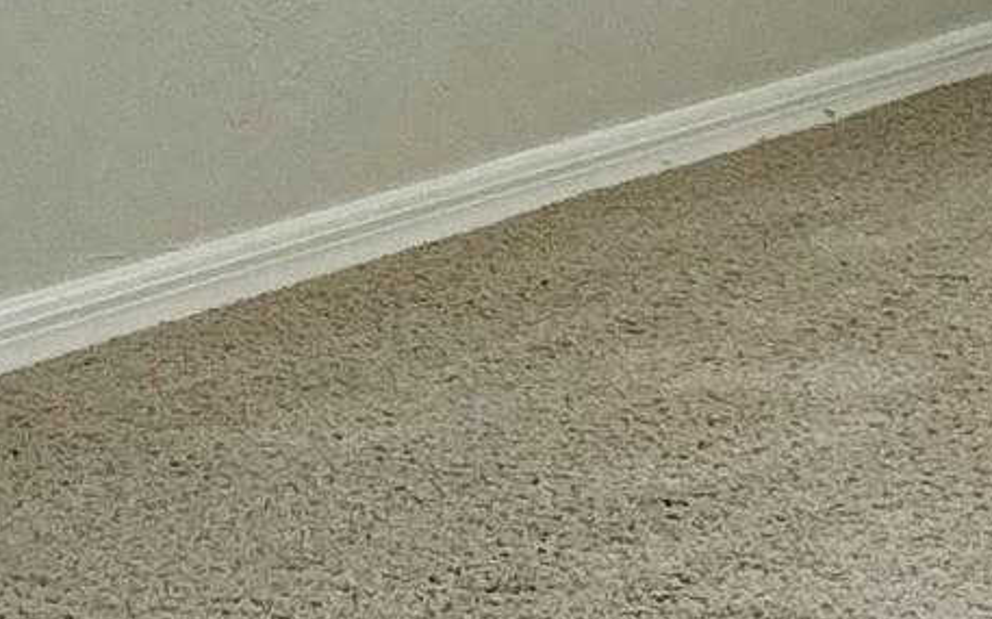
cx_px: 2524
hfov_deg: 9.9
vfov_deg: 6.6
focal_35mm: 181
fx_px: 4890
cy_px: -1195
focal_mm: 5.7
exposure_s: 1/421
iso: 50
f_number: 1.5
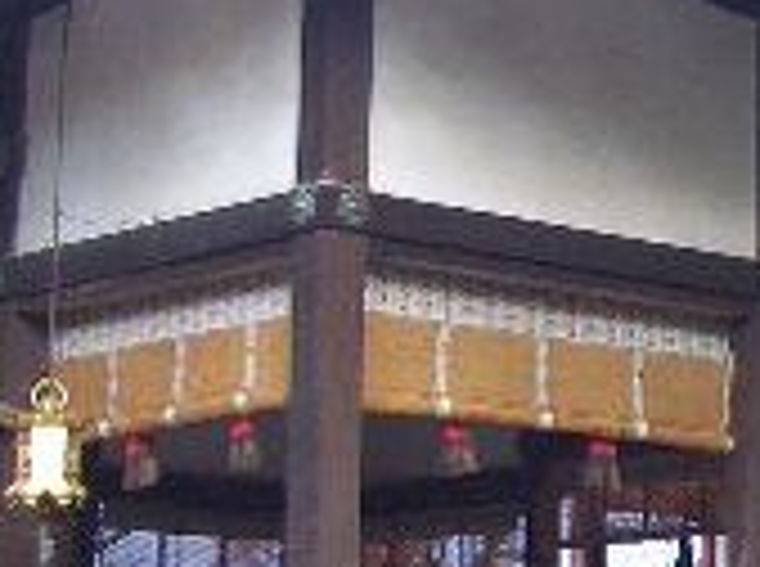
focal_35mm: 135
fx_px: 2958
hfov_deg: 14.1
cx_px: 953
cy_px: 398
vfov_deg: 10.9
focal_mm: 5.8
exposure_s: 1/60
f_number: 2.6
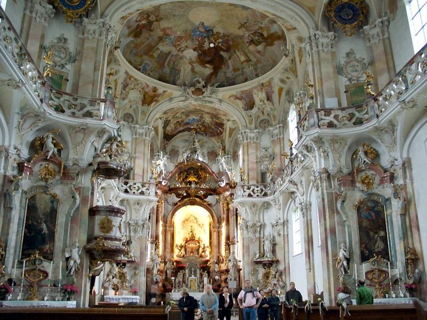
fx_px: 407
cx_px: 214
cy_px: 160
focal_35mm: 33
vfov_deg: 42.9
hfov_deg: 55.4
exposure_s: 1/8
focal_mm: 7.1
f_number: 2.8
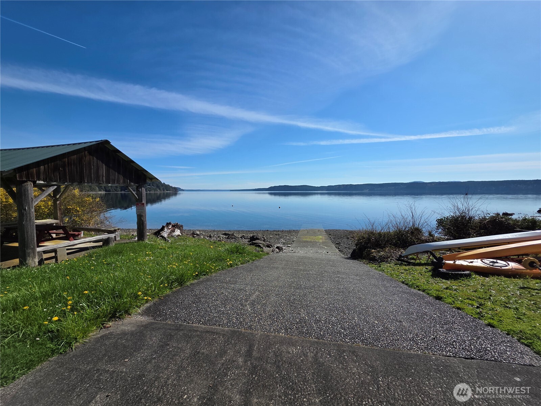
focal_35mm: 13
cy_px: 203
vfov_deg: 89.9
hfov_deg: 106.2
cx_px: 270
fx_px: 203
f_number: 1.9
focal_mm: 2.2
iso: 40
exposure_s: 1/2993
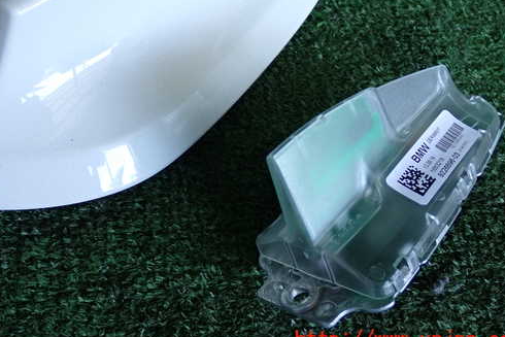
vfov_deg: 24.1
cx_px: 218
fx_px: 786
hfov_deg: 35.6
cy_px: 122
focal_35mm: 56
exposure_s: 1/125
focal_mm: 7.84
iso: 320
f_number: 2.9
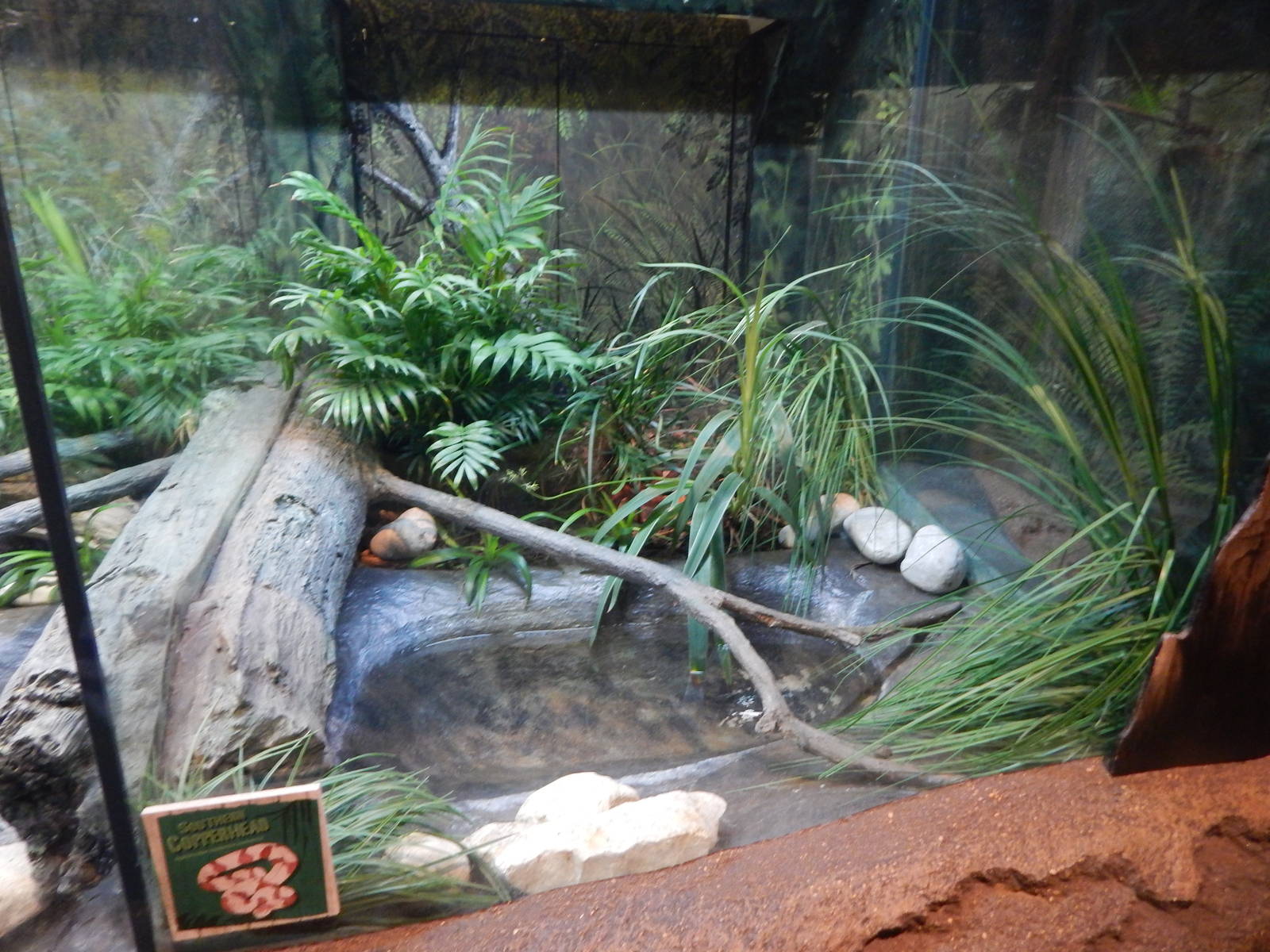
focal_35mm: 22
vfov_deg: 61.1
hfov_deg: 76.4
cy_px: 476
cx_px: 635
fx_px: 807
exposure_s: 1/15
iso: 400
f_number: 3
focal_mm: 4
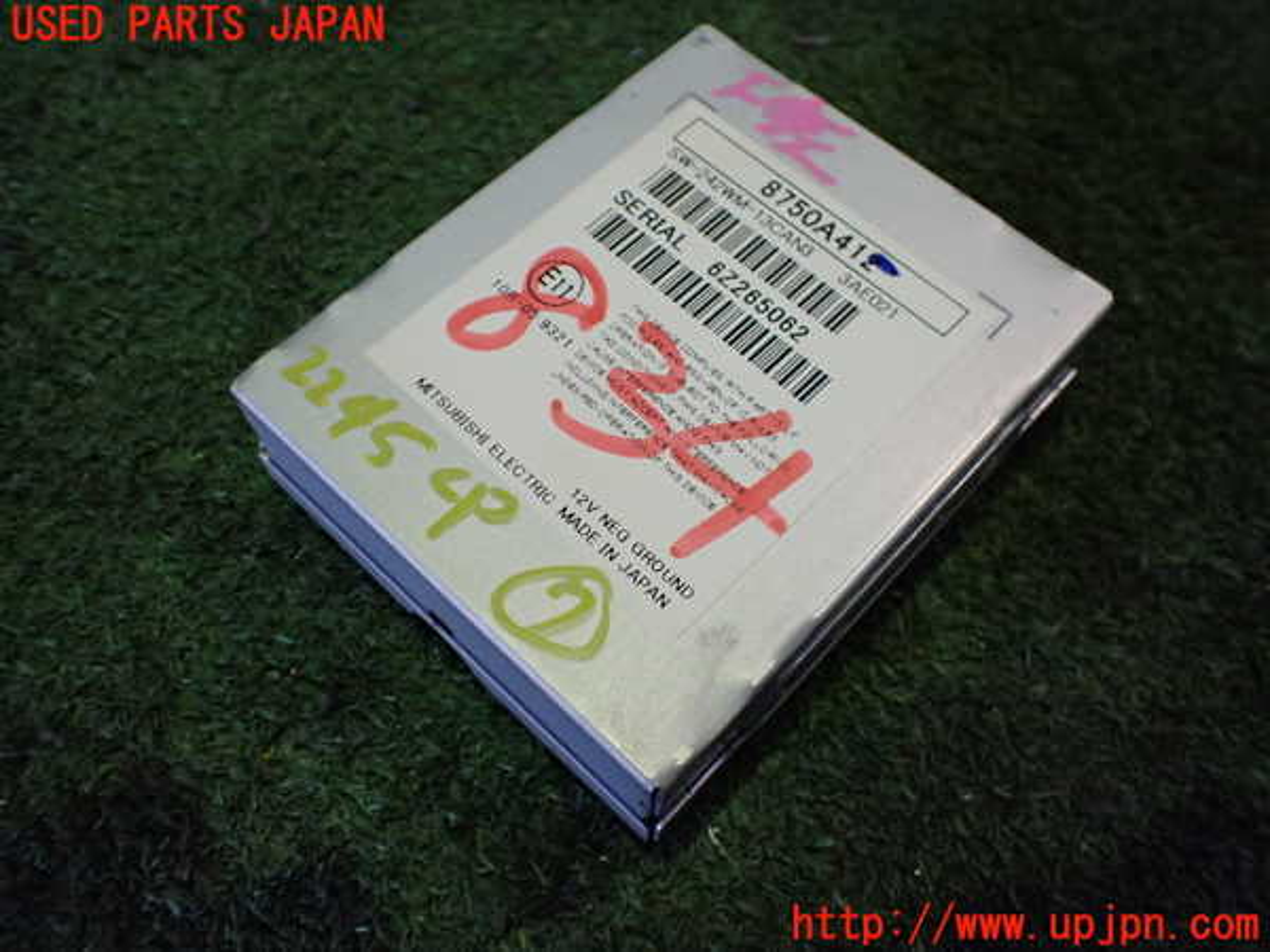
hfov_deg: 60.0
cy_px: 476
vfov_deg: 46.8
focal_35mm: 30
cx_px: 635
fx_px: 1101
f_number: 2.3
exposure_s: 1/125
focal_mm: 5.4
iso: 640
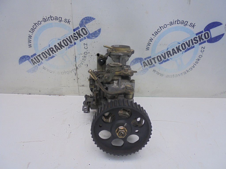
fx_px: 170
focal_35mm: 26
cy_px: 84
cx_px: 113
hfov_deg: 67.3
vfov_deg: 53.1
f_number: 3.5
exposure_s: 1/50
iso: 100
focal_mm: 4.6
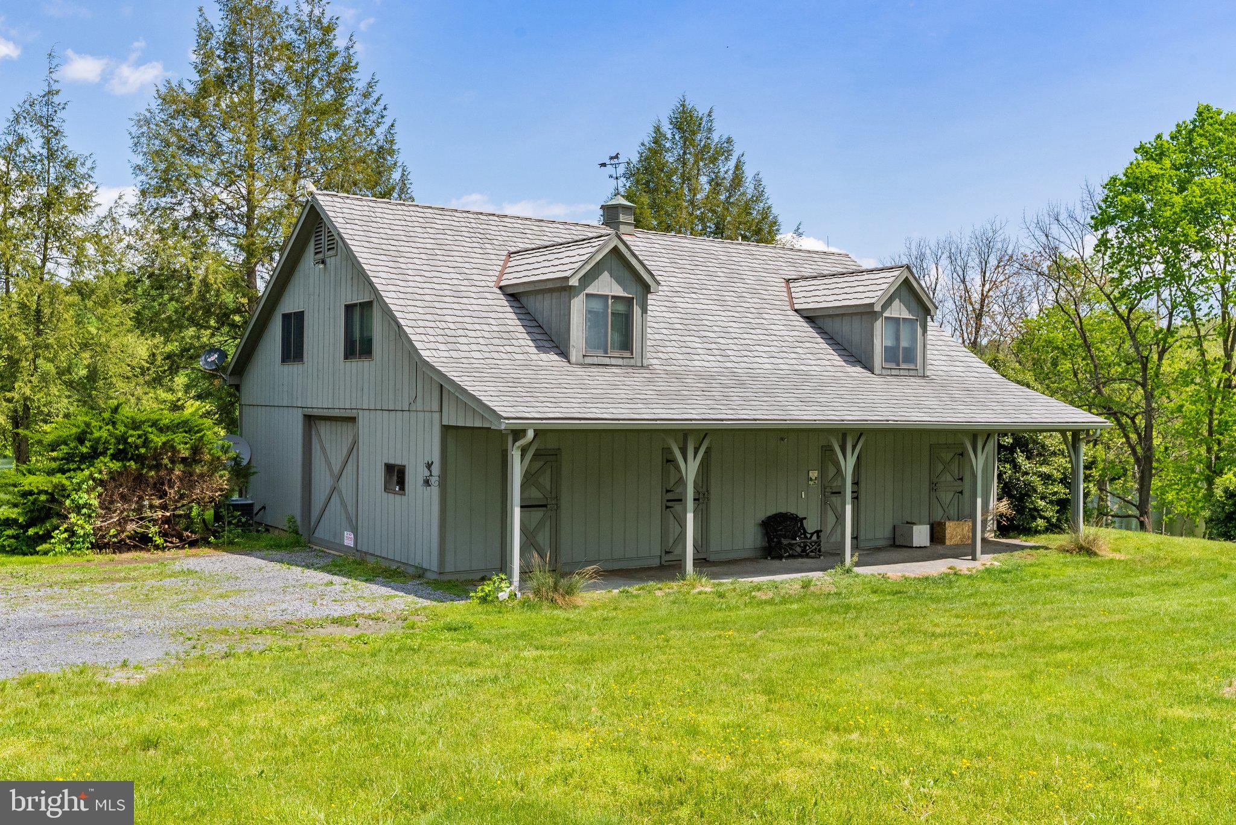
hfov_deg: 55.8
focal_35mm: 34
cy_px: 412
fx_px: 1168
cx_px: 618
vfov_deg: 38.9
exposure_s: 1/800
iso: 640
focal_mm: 34
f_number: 10
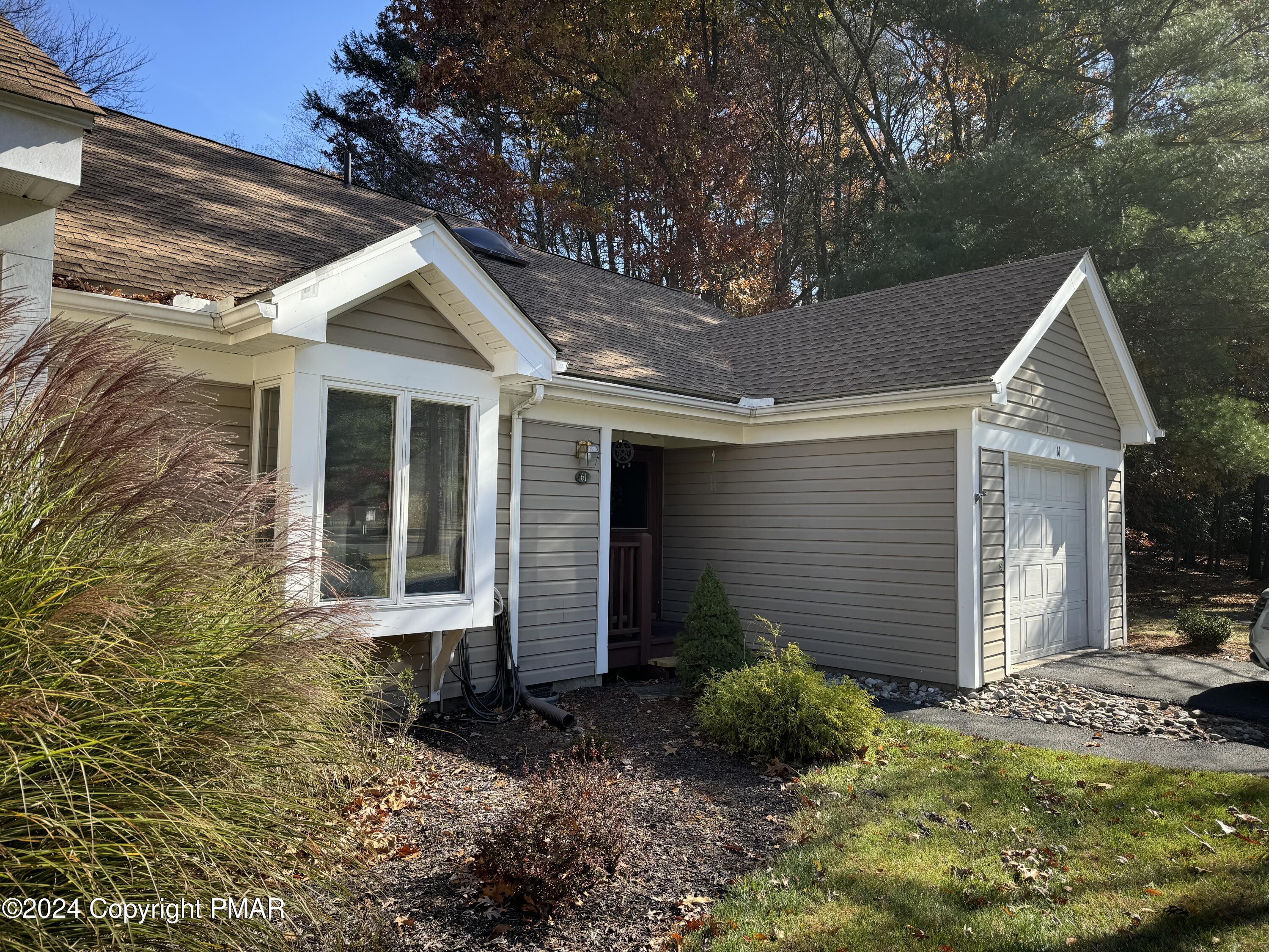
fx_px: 880
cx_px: 634
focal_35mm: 24
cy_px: 476
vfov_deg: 56.8
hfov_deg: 71.6
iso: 80
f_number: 1.78
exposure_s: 1/1151
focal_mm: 6.76
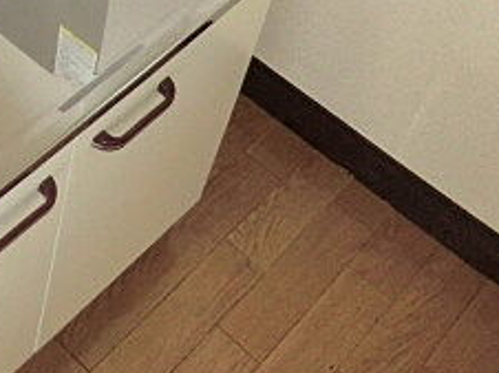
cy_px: -95
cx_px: -68
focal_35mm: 68
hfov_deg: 26.1
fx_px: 979
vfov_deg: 20.0
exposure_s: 1/60
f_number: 3.2
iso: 400
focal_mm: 4.3
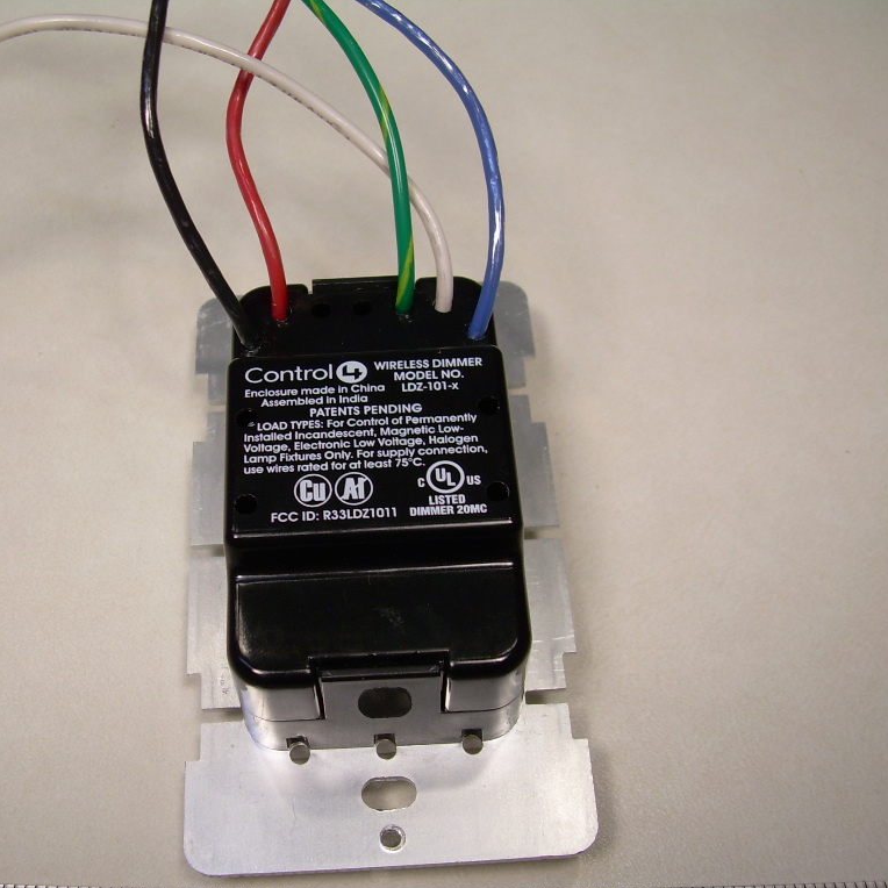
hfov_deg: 37.5
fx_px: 1306
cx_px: 388
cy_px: 445
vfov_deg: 37.6
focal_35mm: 45
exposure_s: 1/77.8
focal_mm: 6.3
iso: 50
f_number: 2.8
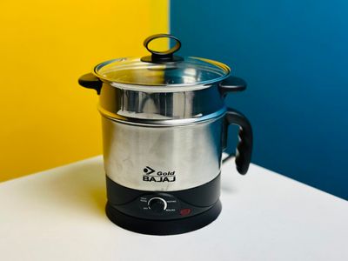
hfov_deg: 39.7
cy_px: 130
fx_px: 483
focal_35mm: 48
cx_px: 174
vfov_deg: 30.3
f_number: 1.78
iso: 250
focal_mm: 6.86
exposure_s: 1/50
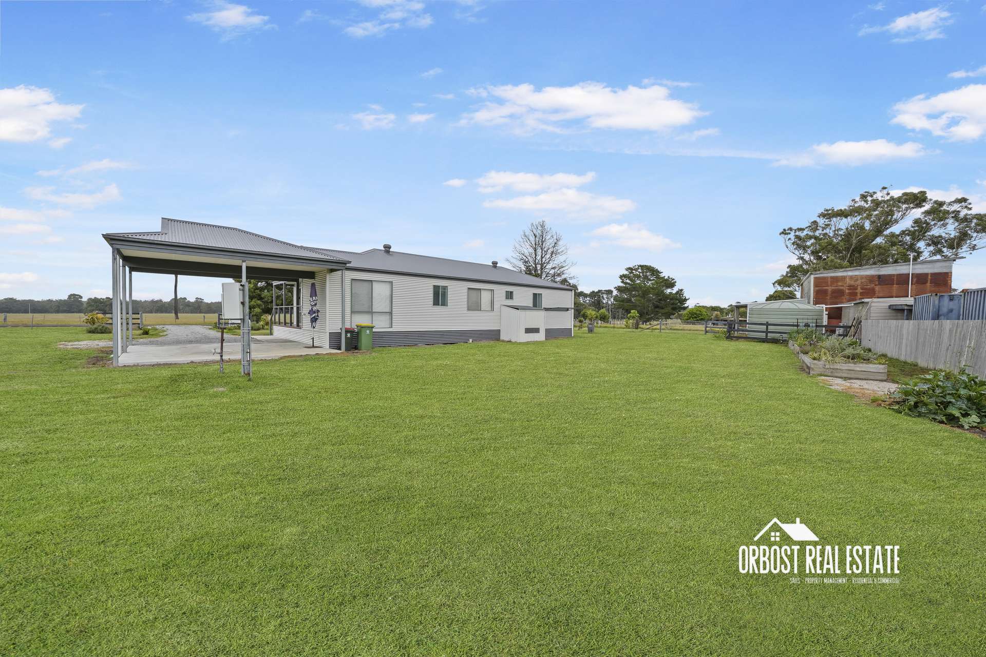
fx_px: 356
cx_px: 493
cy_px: 328
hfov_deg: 108.3
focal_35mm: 13
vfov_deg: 85.4
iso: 160
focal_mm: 13
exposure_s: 1/30
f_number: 11
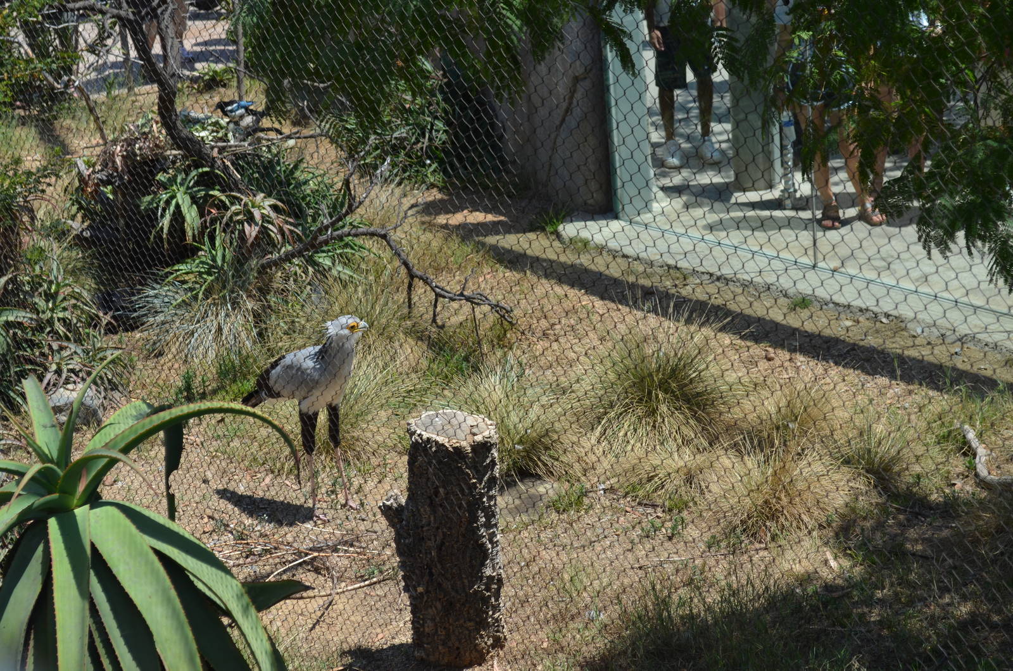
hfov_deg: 24.7
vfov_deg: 16.5
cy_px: 336
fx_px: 2317
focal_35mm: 82
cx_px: 506
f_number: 8
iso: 125
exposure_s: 1/250
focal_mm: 55
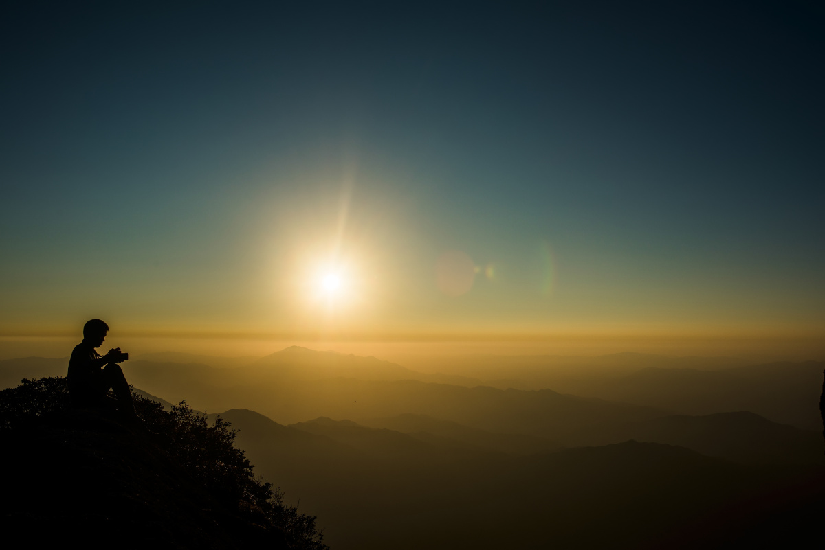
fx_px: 802
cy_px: 275
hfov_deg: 54.4
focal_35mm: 35
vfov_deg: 37.9
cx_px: 412
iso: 100
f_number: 9
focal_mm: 35
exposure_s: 1/3200
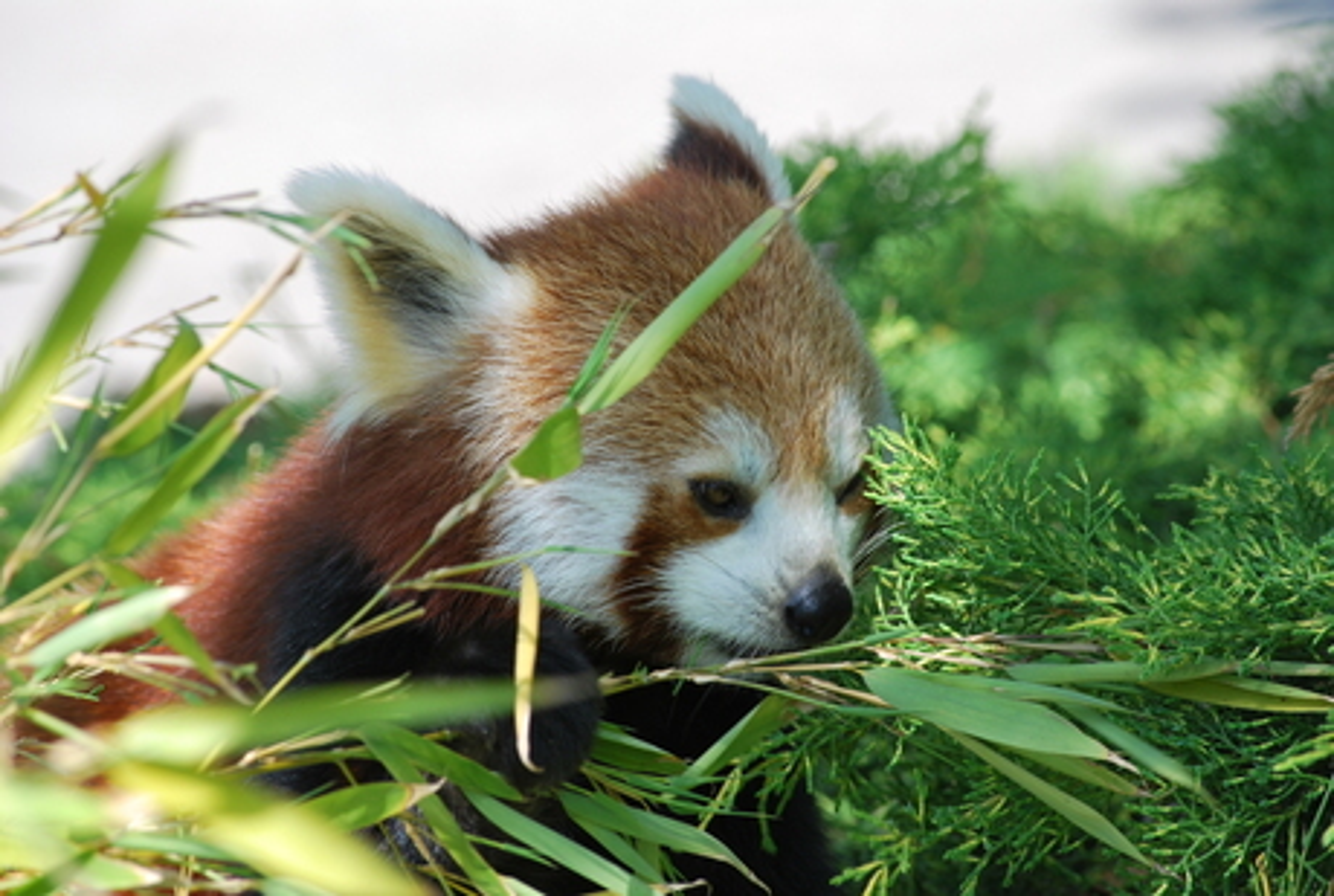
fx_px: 8078
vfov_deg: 6.3
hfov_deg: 9.4
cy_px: 448
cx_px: 667
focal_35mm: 218
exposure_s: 1/125
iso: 200
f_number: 8
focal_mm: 145
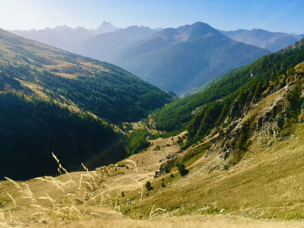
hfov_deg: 61.7
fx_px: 255
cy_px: 114
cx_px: 152
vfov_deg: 48.2
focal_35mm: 29
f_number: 2.2
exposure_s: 1/1972
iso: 25
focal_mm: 4.15
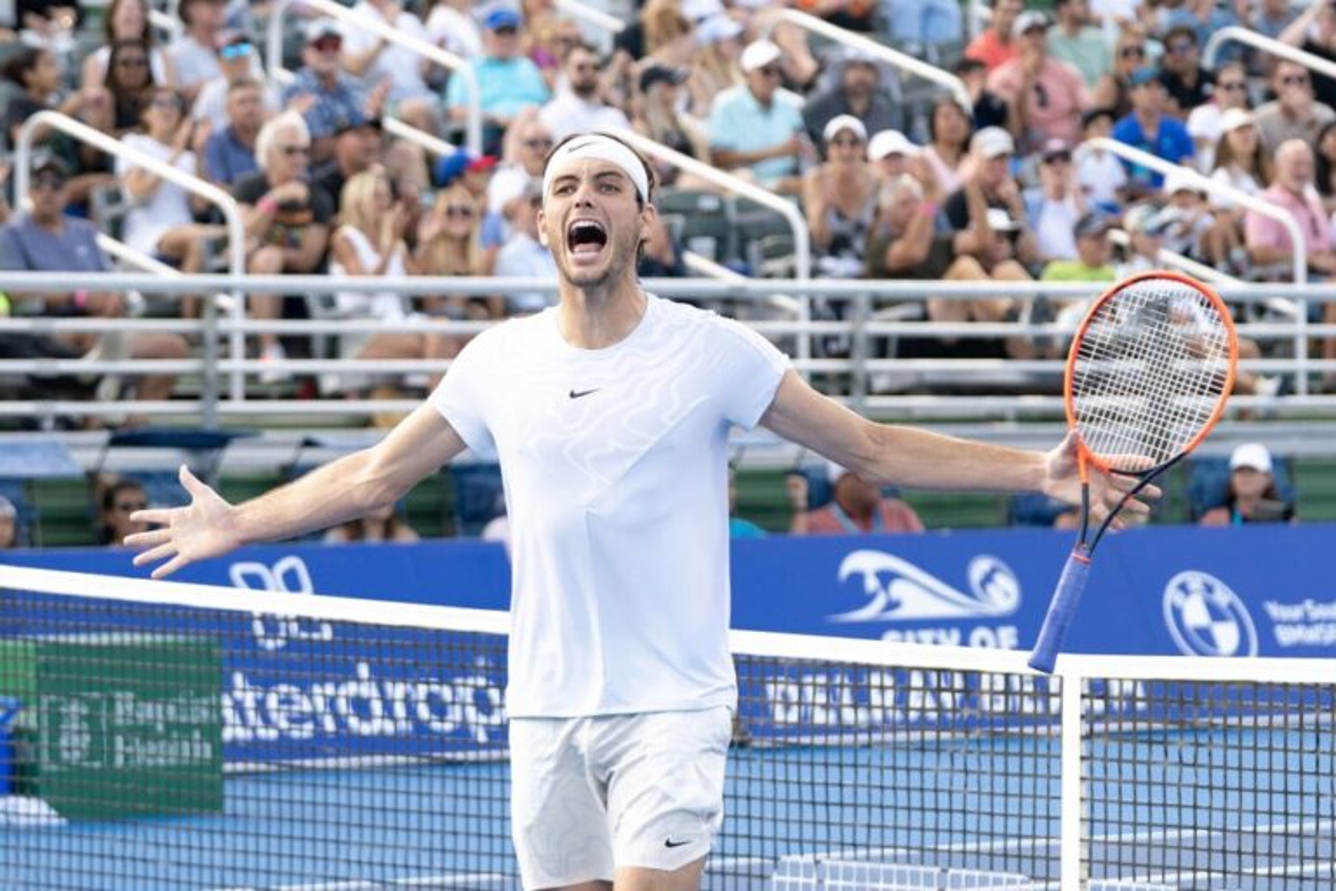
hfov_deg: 17.1
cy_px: 446
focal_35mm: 120
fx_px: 4453
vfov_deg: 11.4
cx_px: 668
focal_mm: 120
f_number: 4
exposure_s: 1/1250
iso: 640
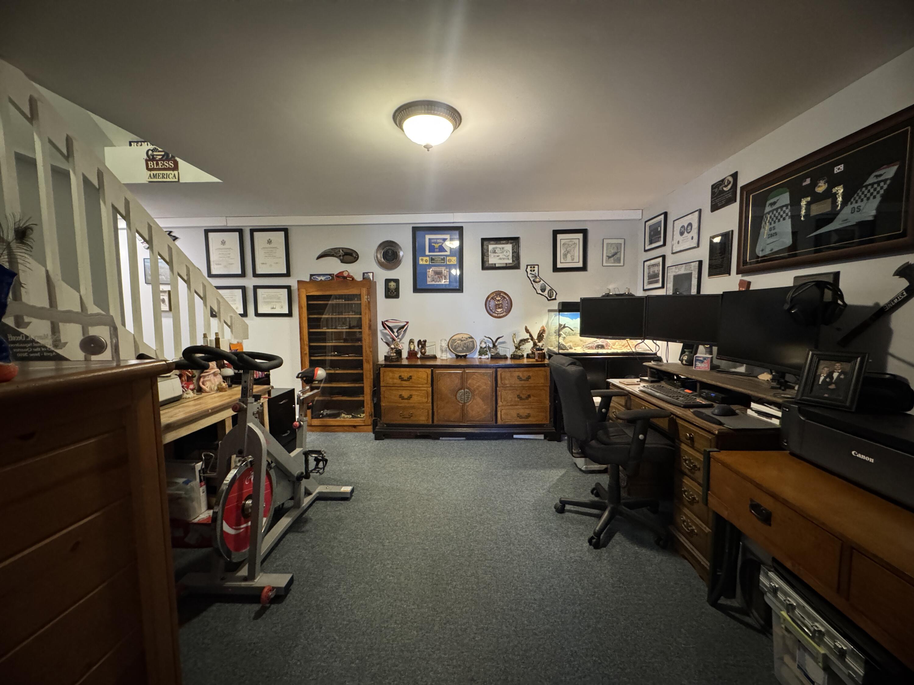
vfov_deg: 85.7
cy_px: 342
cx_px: 457
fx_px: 370
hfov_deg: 102.1
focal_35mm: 14
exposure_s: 1/40
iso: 1000
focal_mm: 2.22
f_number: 2.2
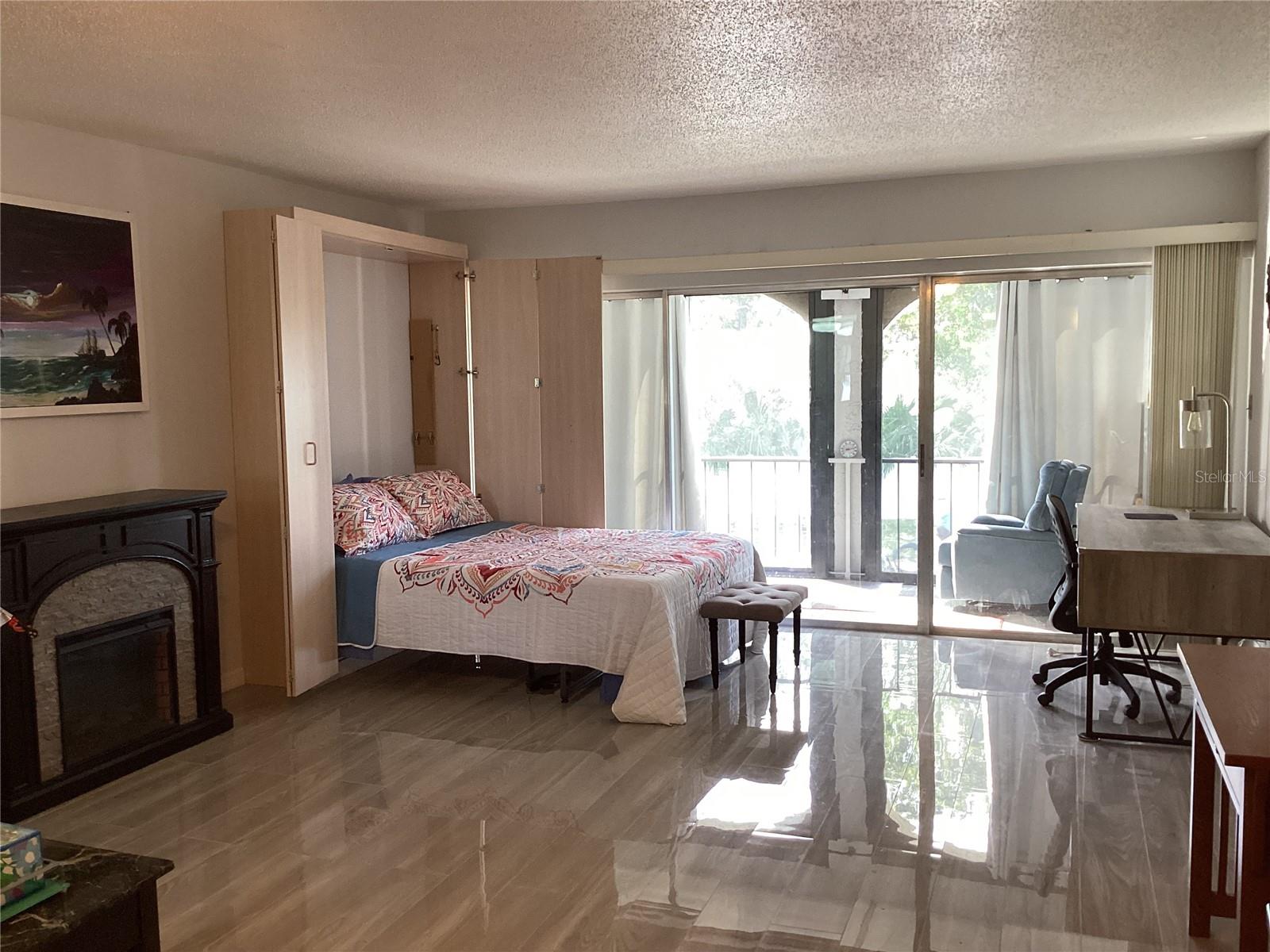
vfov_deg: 45.4
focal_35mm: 31
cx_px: 635
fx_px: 1137
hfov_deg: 58.4
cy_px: 476
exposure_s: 1/60
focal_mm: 3.3
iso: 125
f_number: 2.4
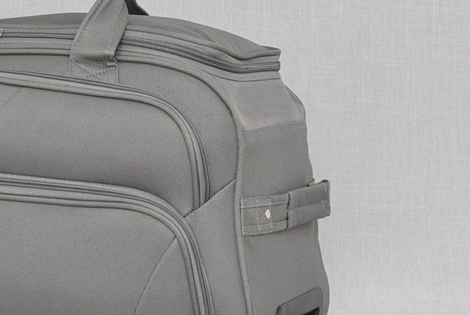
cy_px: 138
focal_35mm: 89
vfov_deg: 15.4
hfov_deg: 22.3
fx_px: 1163
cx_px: 40
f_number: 5.6
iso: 100
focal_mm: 32
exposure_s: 1/60
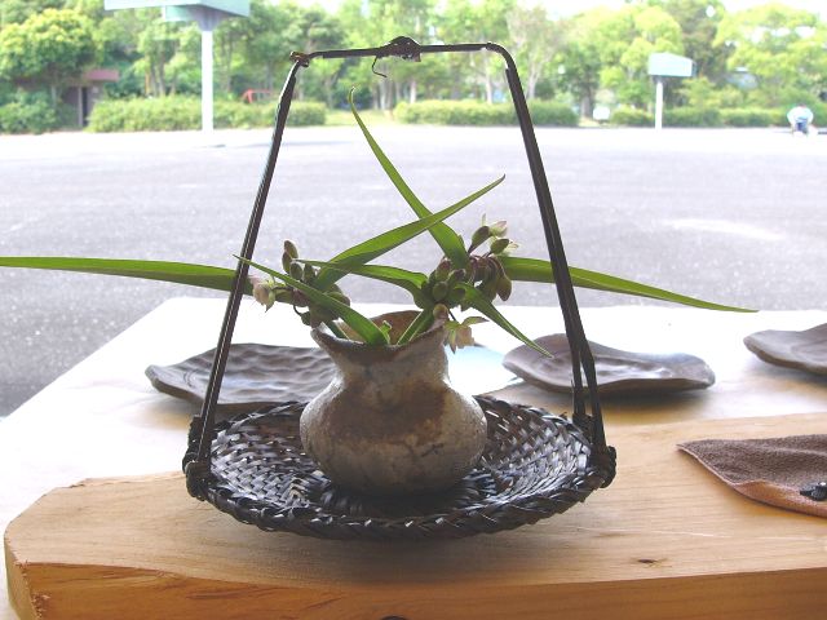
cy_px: 310
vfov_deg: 39.7
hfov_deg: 51.4
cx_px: 414
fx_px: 860
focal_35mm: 36
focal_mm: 6
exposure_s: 1/80
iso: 50
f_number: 2.8
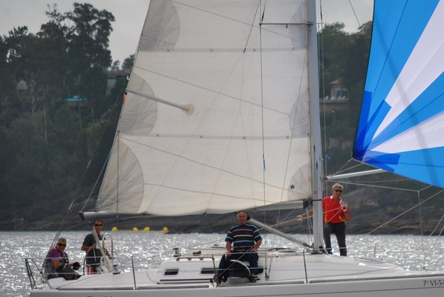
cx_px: 301
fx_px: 5225
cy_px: 146
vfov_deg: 3.3
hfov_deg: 4.9
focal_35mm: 423
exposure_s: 1/640
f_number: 5.6
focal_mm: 200
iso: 100
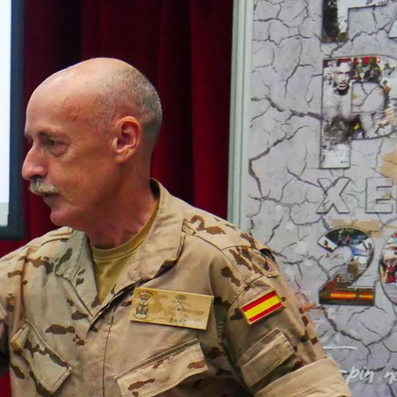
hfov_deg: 12.2
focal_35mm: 135
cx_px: -219
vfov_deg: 12.8
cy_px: 400
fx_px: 1752
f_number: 4.5
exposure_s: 1/60
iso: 2000
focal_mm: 20
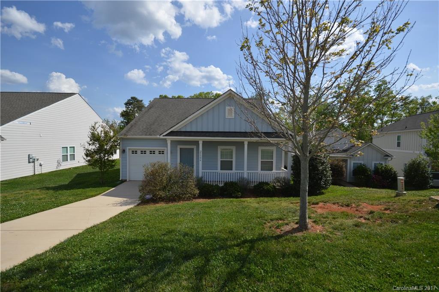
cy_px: 146
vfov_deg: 71.9
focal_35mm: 16
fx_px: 201
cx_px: 220
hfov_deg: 95.1
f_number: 8
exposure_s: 1/400
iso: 100
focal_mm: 11
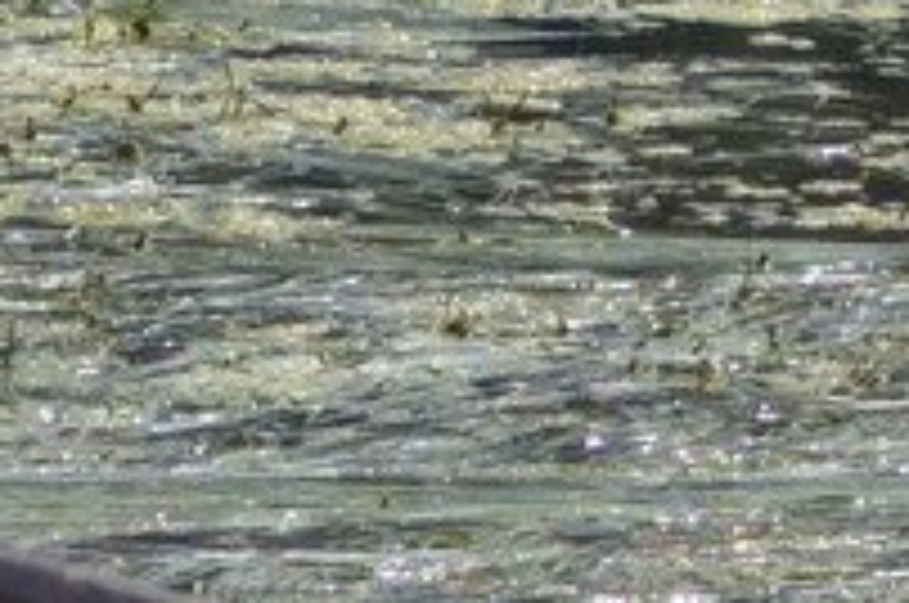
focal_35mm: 692
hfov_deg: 3.0
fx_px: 17445
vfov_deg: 2.0
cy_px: -306
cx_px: -702
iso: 100
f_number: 6.3
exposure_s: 1/640
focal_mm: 70
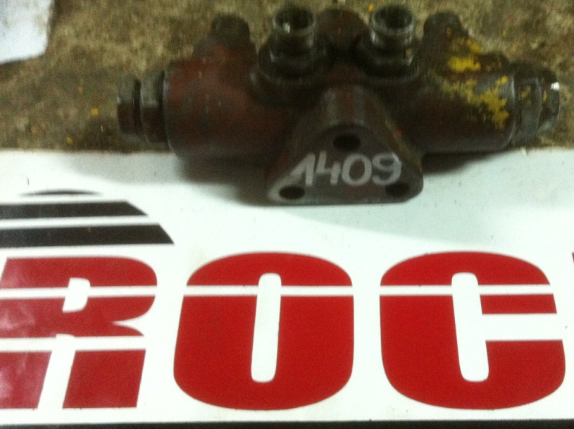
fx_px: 729
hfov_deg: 42.8
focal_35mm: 44
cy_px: 210
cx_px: 349
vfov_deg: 32.8
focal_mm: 3.85
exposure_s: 1/17
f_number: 2.8
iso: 500
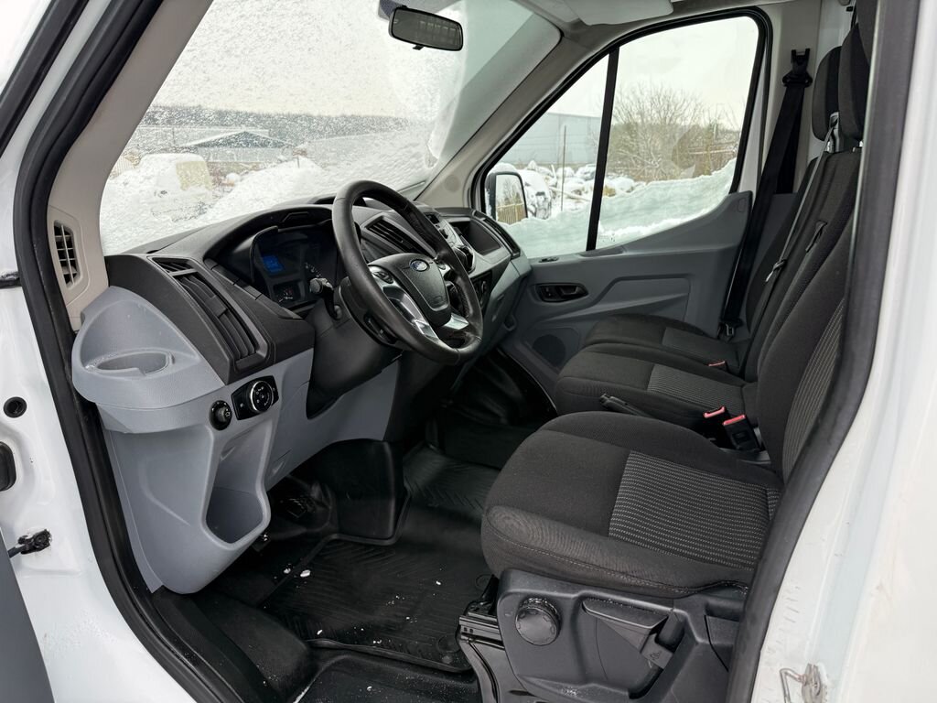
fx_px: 650
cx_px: 468
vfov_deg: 56.8
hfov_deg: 71.6
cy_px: 352
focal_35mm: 24
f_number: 1.78
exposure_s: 1/358
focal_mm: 6.76
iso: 100
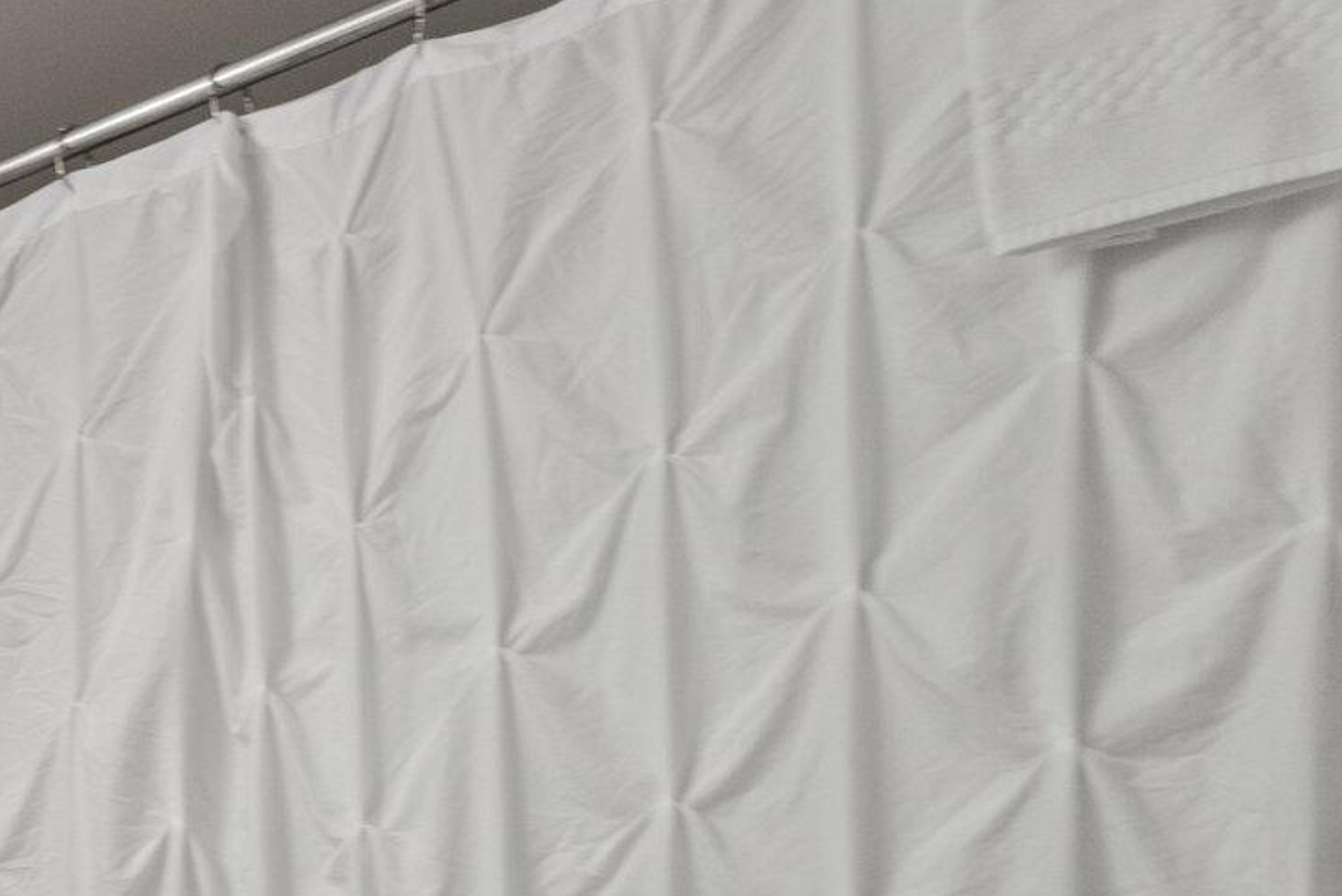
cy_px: 1058
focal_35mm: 42
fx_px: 1566
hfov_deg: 31.8
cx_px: -507
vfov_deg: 28.1
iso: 400
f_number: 9
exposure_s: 1.3
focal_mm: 10
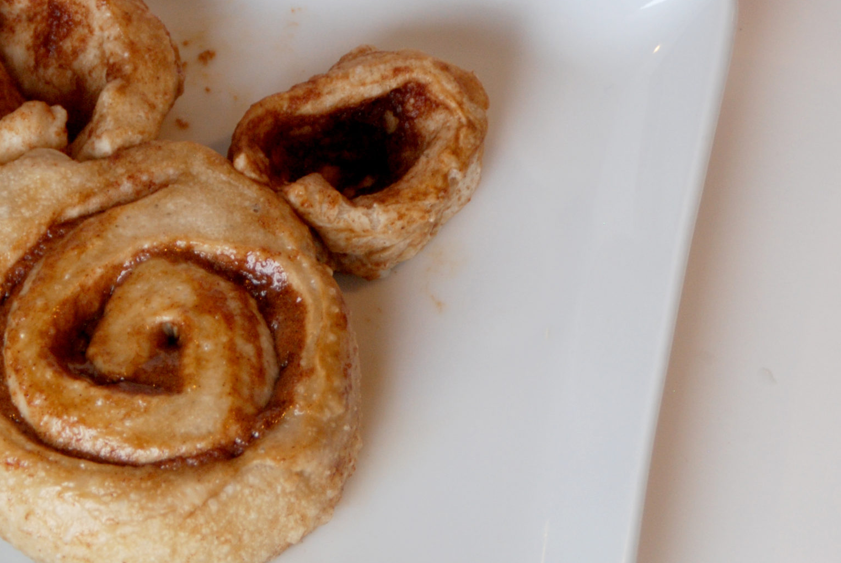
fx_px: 4417
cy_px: 280
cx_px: 162
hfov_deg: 10.8
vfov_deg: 7.3
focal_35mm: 189
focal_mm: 75
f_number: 5.6
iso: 400
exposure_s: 1/30
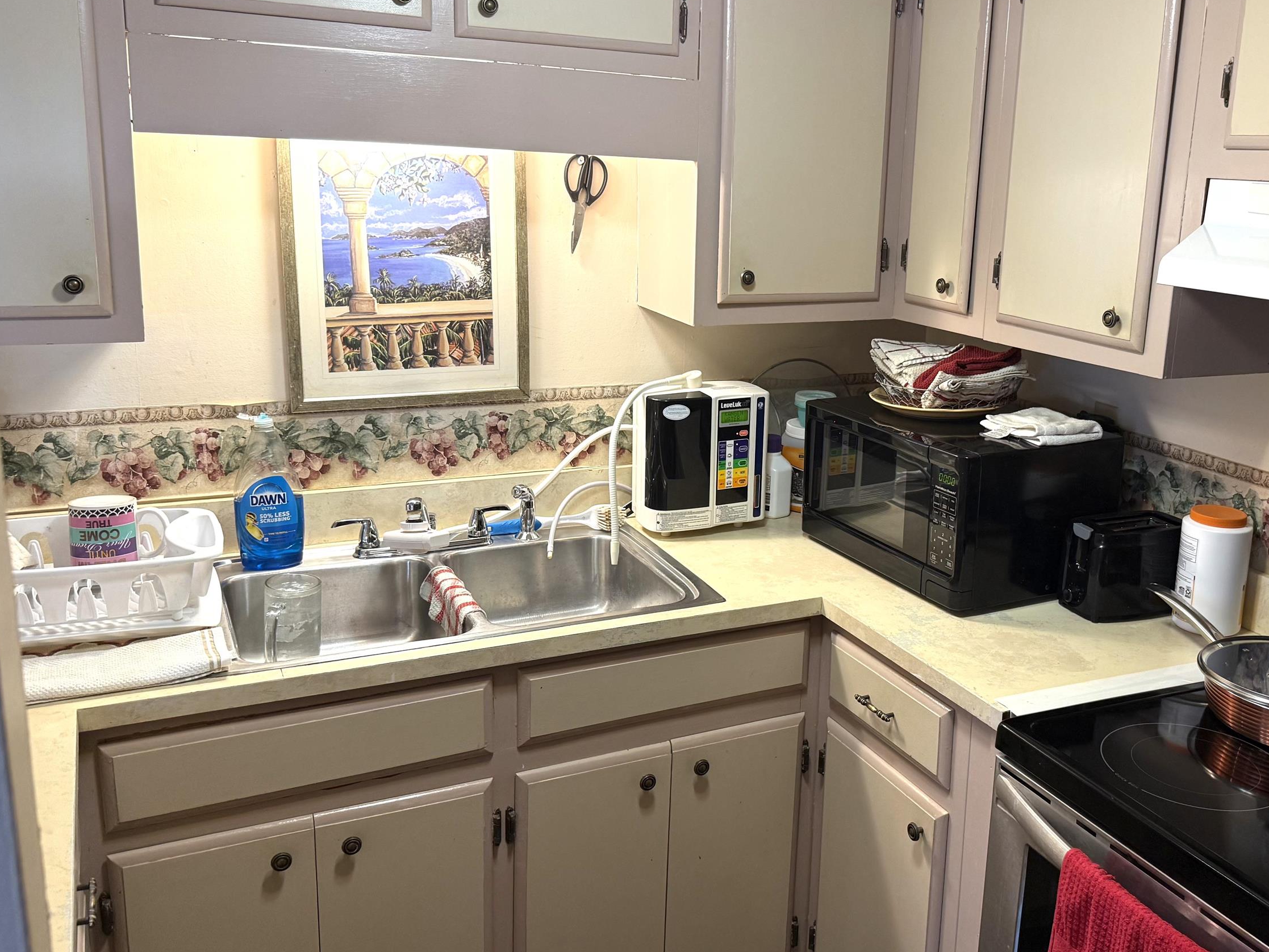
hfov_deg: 54.7
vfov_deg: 42.9
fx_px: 1210
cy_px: 446
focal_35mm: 33
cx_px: 795
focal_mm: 6.76
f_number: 1.78
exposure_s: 1/60
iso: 160
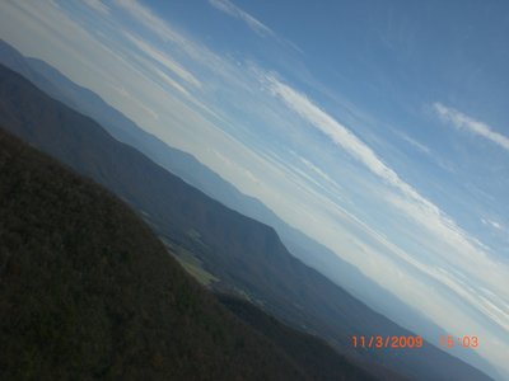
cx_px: 254
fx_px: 559
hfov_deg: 49.0
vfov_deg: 37.7
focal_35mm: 38
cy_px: 190
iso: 50
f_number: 4.4
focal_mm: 6.3
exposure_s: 1/1000
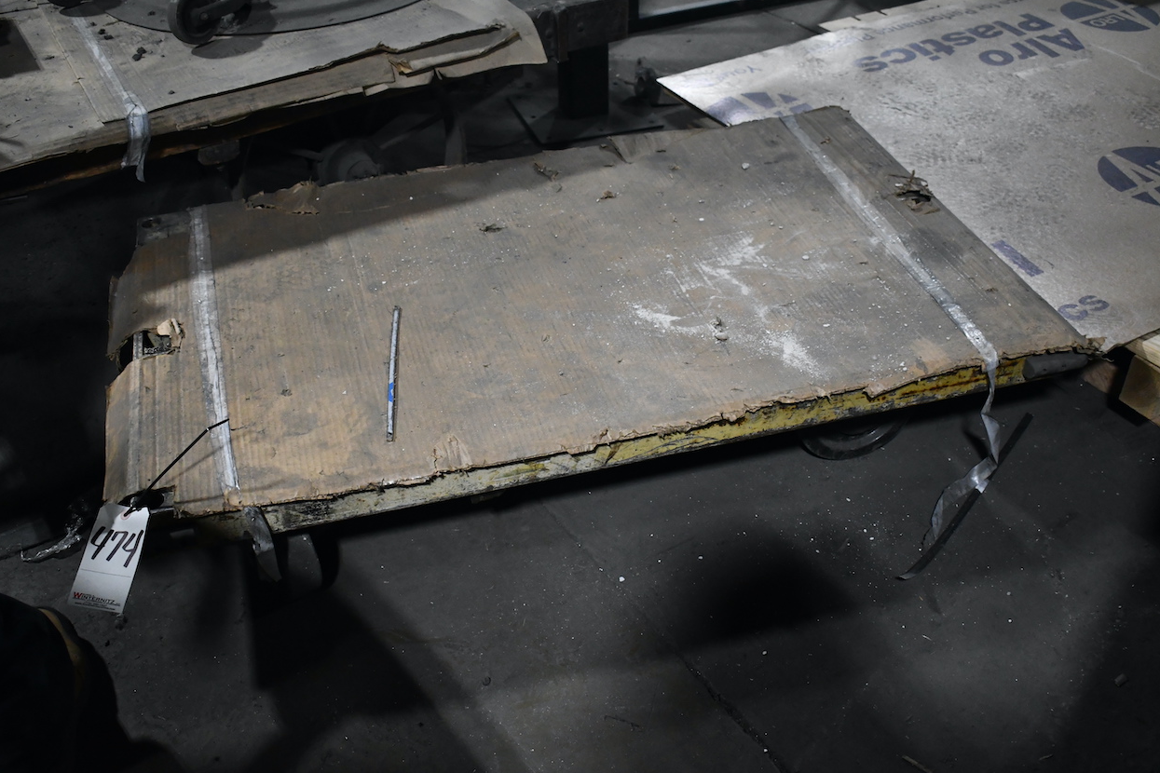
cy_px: 388
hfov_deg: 51.9
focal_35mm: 37
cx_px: 570
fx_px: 1192
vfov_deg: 35.9
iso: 3200
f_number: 4
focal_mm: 24
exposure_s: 1/125
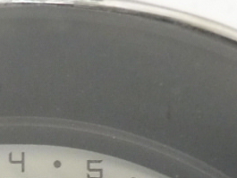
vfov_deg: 7.6
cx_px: -10
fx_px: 1322
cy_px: 232
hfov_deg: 10.1
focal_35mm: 193
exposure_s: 1/60
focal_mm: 4.4
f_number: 3.5
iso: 200
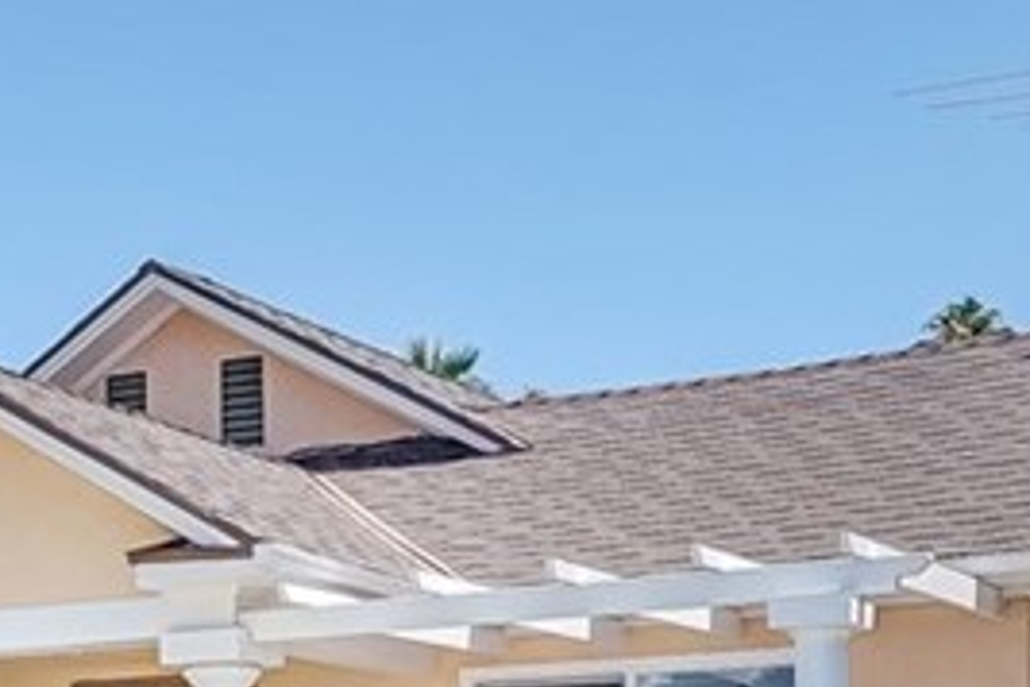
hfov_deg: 21.5
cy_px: 924
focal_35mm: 92
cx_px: 46
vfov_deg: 14.2
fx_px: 2632
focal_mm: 16
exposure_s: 1/1250
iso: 400
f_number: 10
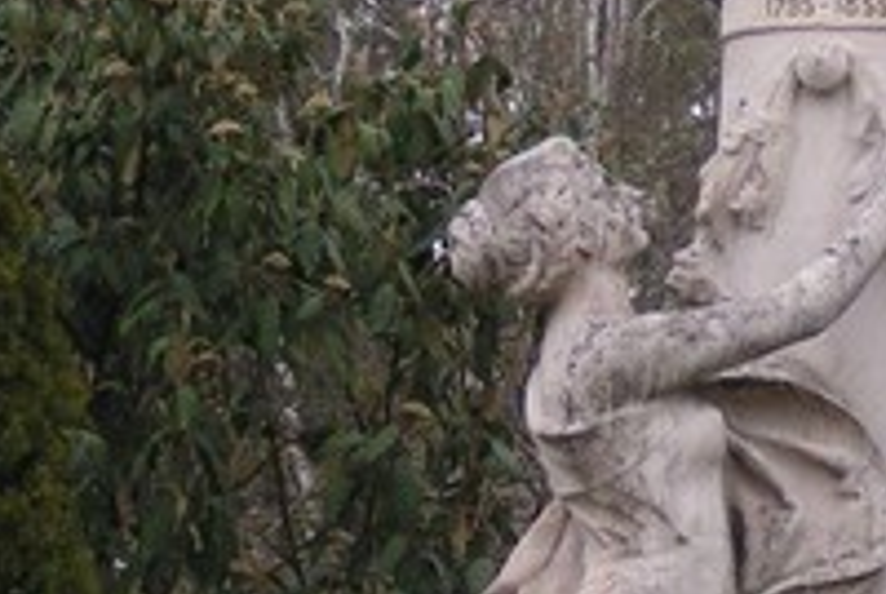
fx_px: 7764
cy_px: 330
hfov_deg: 6.5
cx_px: 780
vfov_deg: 4.4
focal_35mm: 315
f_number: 3.5
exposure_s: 1/100
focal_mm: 15.2
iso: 160
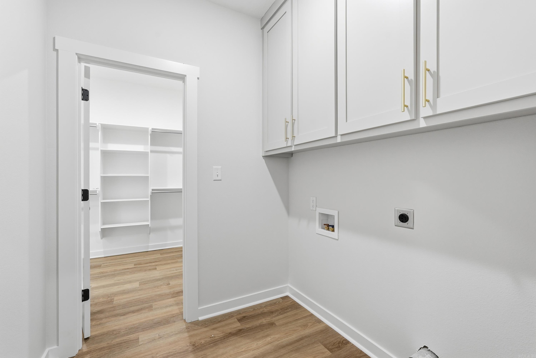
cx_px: 268
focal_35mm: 16
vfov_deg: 73.8
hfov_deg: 96.7
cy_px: 179
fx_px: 238
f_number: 9
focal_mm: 16
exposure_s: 1/13
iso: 250
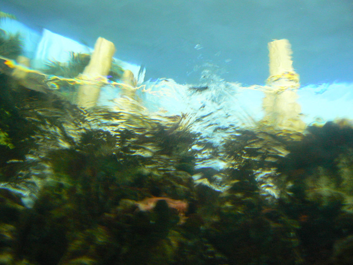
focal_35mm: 36
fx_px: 367
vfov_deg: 39.7
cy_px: 132
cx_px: 176
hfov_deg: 51.4
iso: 200
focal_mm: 6
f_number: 2.8
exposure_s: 1/15
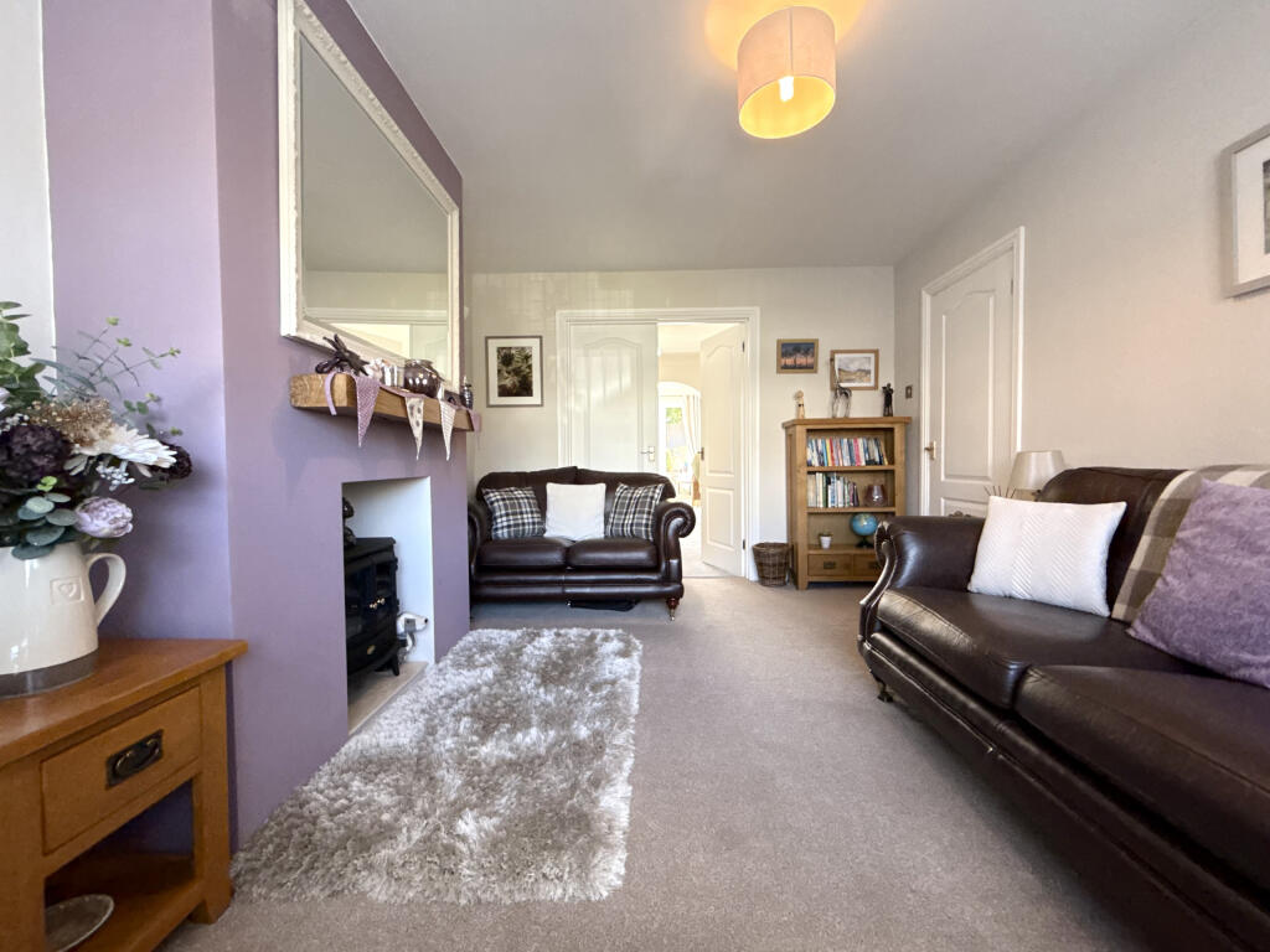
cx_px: 635
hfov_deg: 102.1
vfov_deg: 85.7
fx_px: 514
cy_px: 476
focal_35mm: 14
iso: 250
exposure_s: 1/99
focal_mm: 2.22
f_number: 2.2
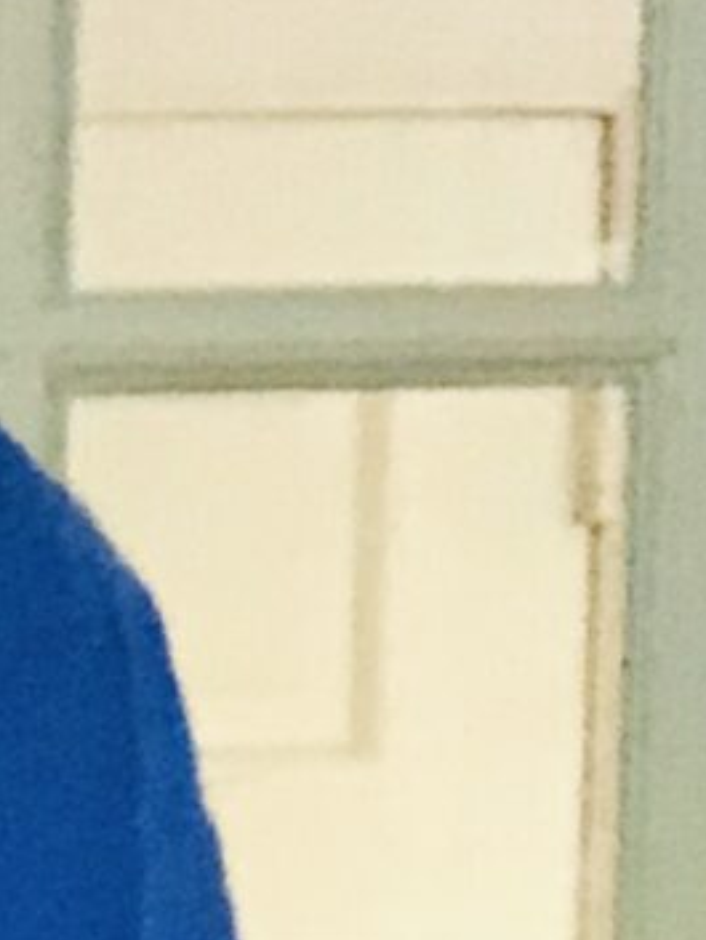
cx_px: -1579
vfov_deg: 7.6
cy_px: 2700
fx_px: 6305
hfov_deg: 5.9
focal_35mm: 232
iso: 640
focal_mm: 2.87
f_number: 2.2
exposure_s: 1/16
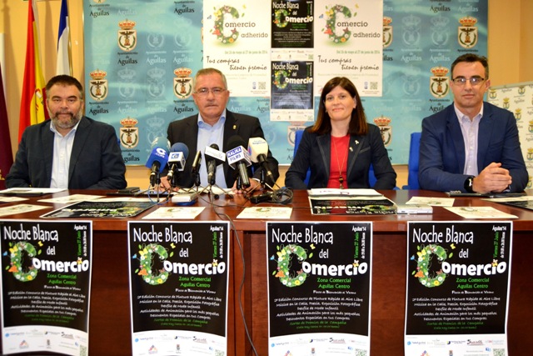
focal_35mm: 28
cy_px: 178
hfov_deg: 64.5
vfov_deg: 45.7
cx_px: 266
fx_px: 422
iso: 1600
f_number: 3.5
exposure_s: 1/60
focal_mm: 19
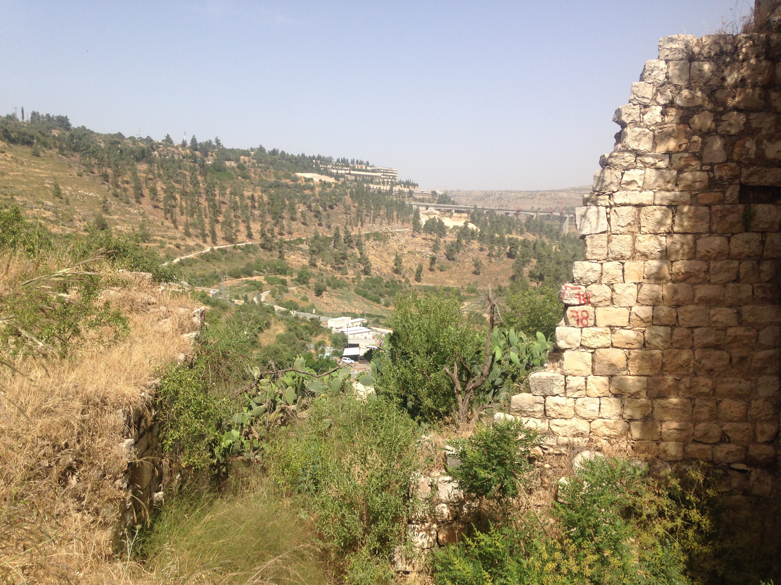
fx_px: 745
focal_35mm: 33
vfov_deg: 42.9
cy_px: 292
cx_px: 390
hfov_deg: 55.4
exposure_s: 1/1642
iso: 50
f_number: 2.4
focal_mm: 4.12
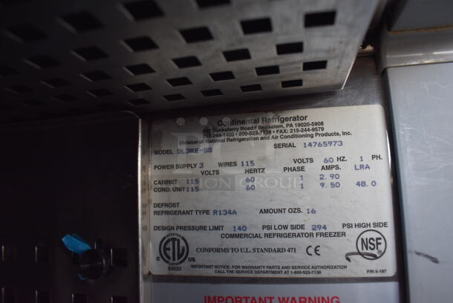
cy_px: 152
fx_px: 340
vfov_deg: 48.0
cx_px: 226
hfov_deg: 67.3
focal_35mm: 27
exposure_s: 1/60
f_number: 5.6
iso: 500
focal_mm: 18
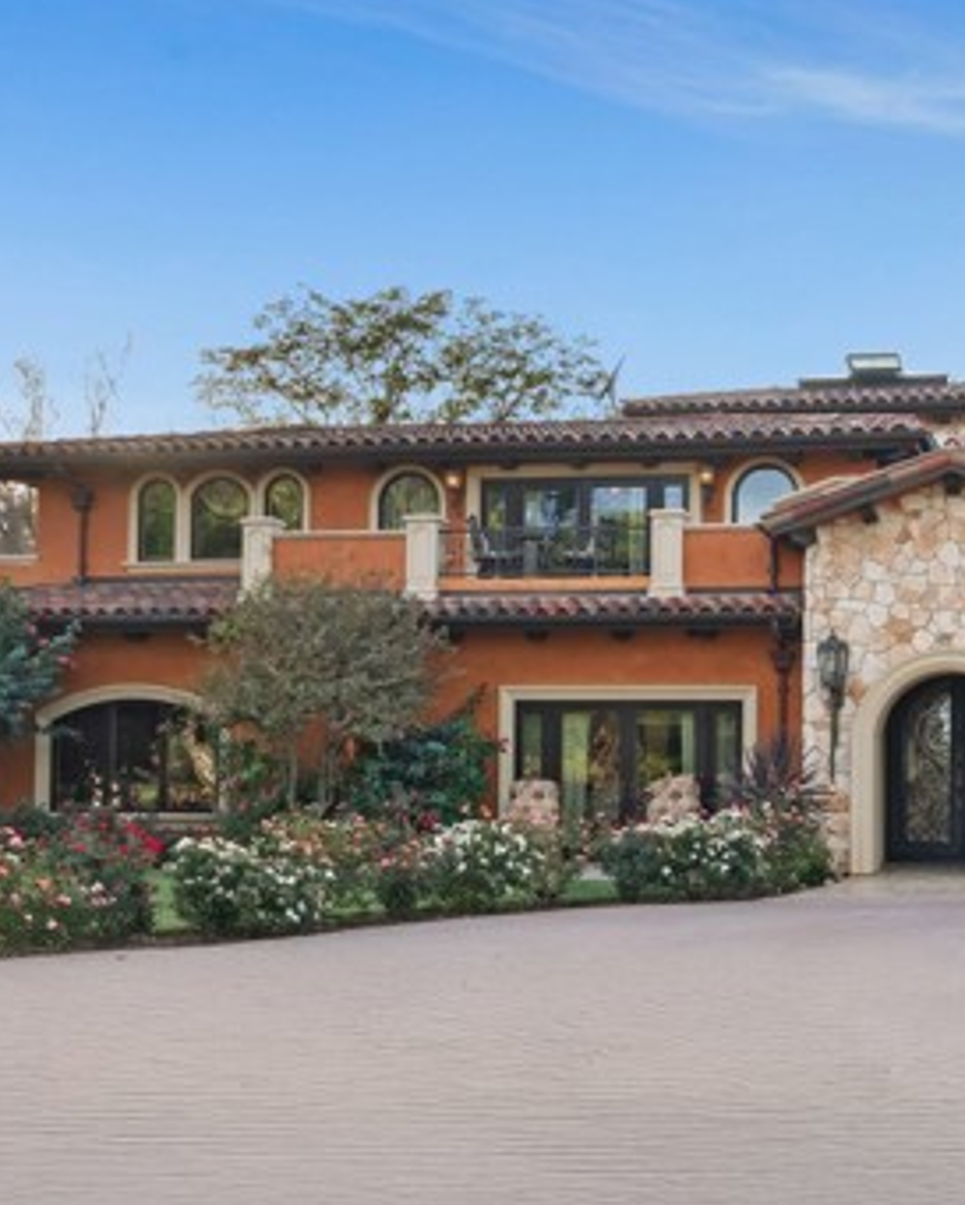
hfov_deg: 33.3
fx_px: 1570
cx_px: 749
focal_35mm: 44
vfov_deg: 42.0
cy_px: 560
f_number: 22
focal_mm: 25
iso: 100
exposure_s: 1/2
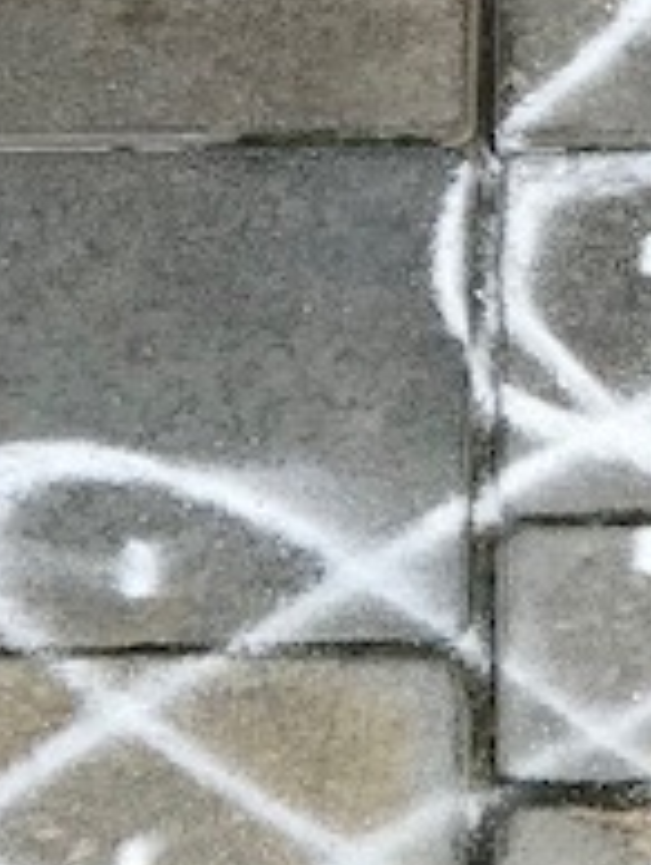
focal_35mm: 313
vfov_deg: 6.3
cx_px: 642
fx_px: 7831
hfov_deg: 4.8
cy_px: 243
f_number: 2.8
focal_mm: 6.6
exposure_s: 1/201
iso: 20
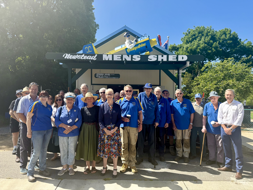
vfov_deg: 56.8
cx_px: 126
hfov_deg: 71.6
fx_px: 175
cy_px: 95
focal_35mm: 24
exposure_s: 1/3279
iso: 100
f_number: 1.78
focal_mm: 6.76
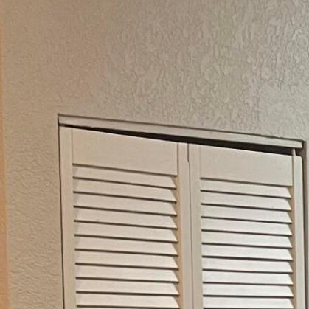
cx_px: 454
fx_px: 1596
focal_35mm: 158
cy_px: 470
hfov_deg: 10.7
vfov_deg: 10.7
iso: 125
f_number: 1.5
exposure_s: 1/60
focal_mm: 5.7
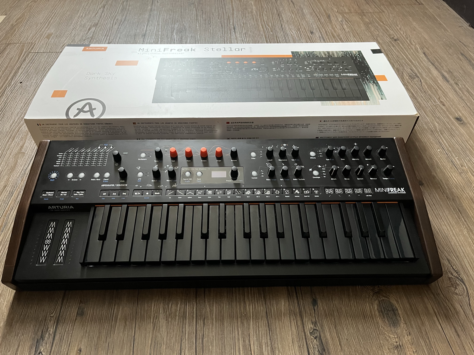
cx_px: 237
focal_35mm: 26
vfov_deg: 53.1
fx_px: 356
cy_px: 178
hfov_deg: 67.3
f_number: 1.6
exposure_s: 1/45
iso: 500
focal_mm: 5.1
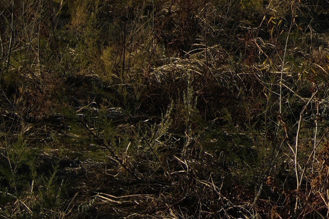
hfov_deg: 7.4
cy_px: -164
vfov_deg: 5.3
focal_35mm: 257
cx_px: 860
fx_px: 2348
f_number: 8
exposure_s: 1/500
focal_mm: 35
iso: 100
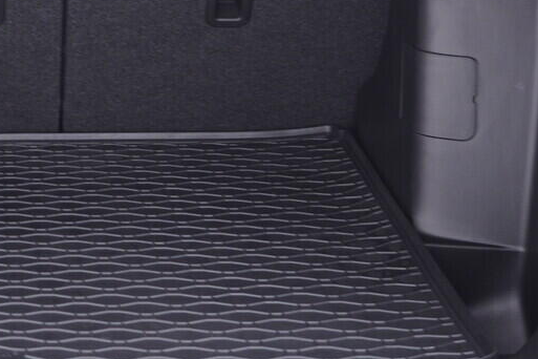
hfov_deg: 19.3
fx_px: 1509
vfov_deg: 13.4
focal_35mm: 101
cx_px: -64
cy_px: 43
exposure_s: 1/40
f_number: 2.8
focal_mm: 24
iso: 400
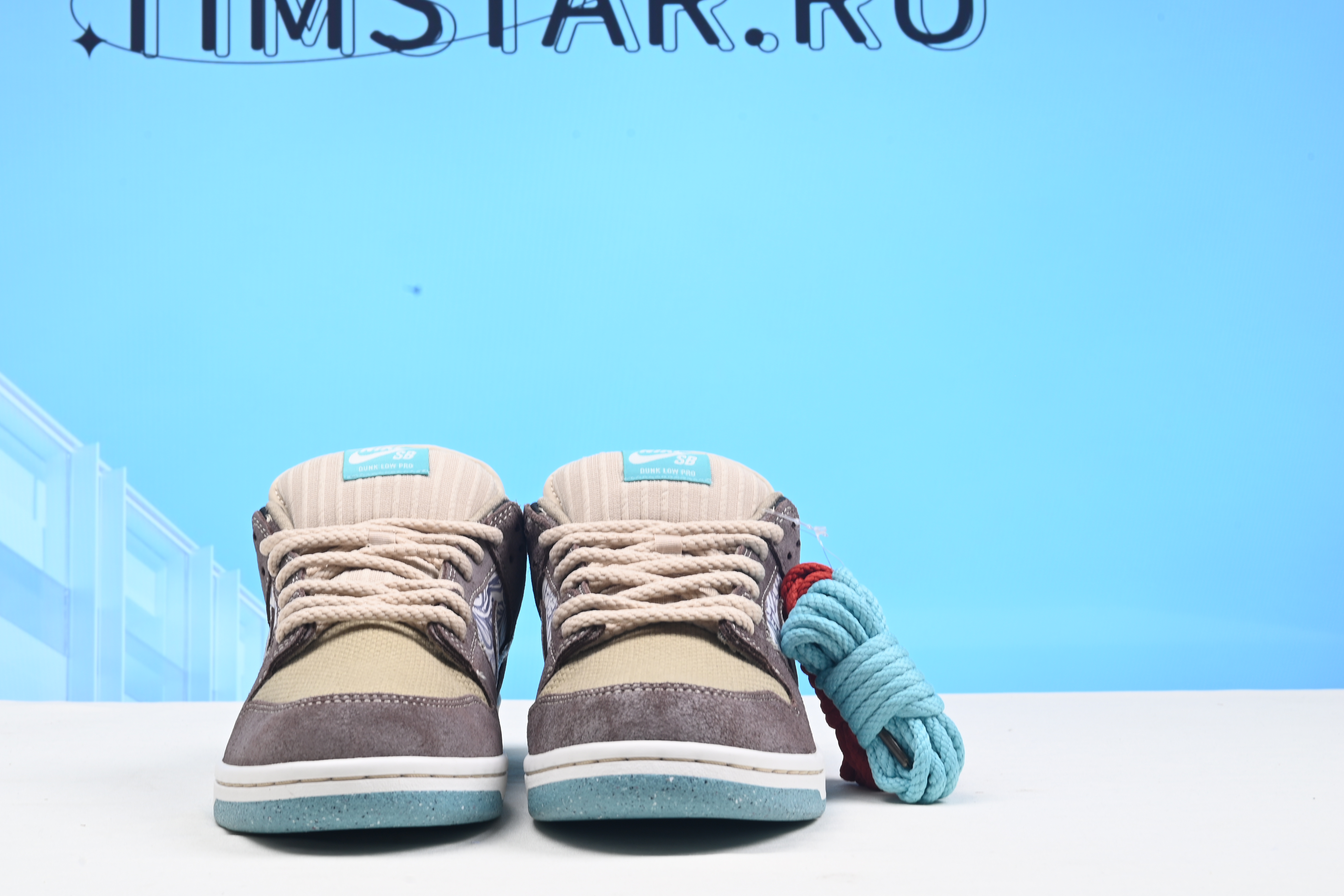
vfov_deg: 26.0
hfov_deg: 38.0
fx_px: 1941
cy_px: 392
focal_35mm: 52
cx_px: 516
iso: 100
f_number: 16
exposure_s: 1/2
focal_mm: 42
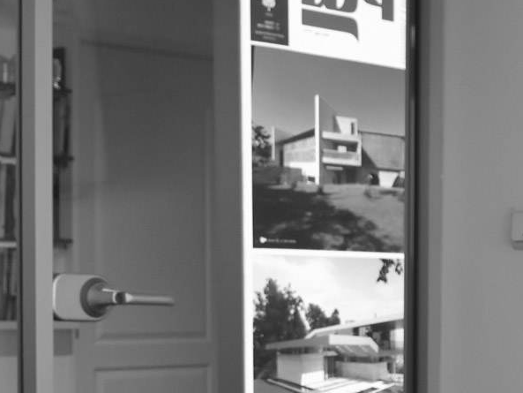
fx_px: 1587
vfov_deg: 13.9
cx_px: 440
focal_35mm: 105
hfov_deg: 18.5
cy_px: 372
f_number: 5
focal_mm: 18
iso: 800
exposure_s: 1/100
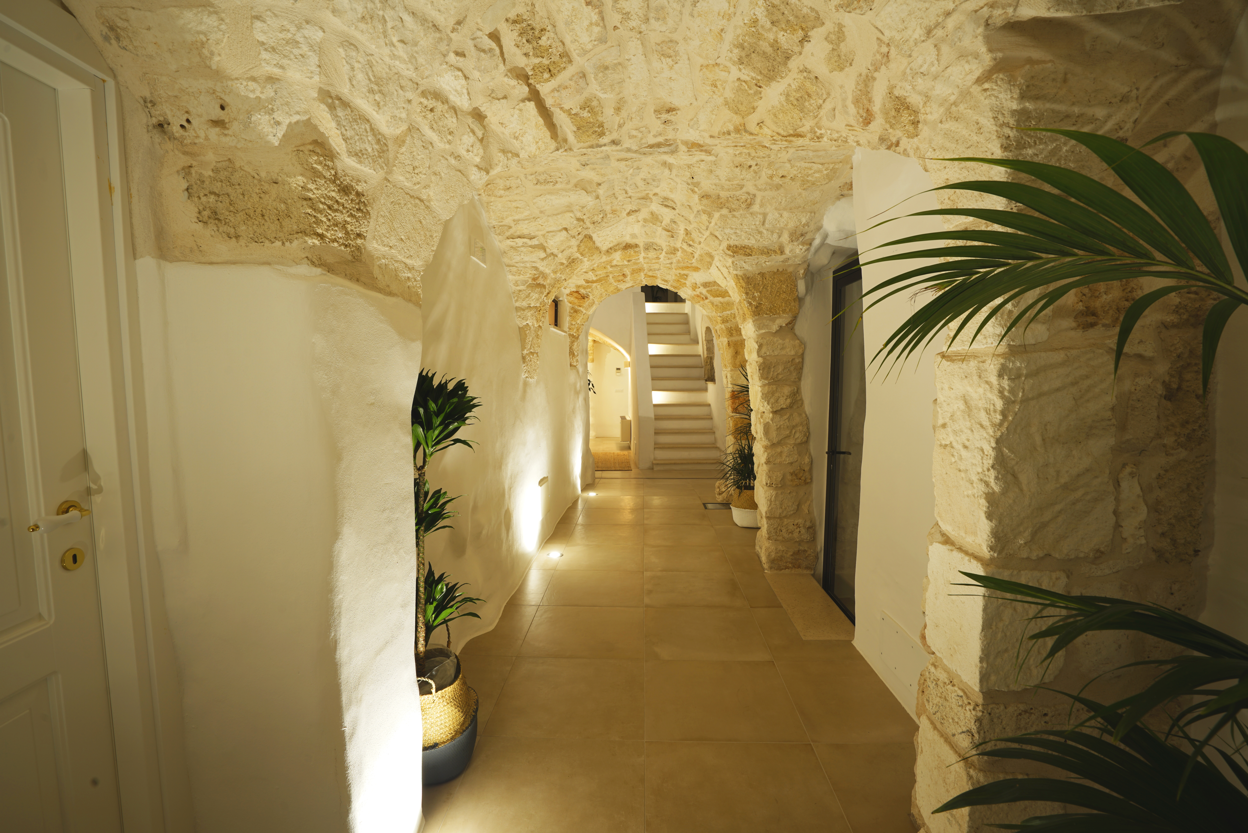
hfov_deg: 96.7
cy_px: 416
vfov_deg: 73.8
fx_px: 555
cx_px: 624
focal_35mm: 16
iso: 50
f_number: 11
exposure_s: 5
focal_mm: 16
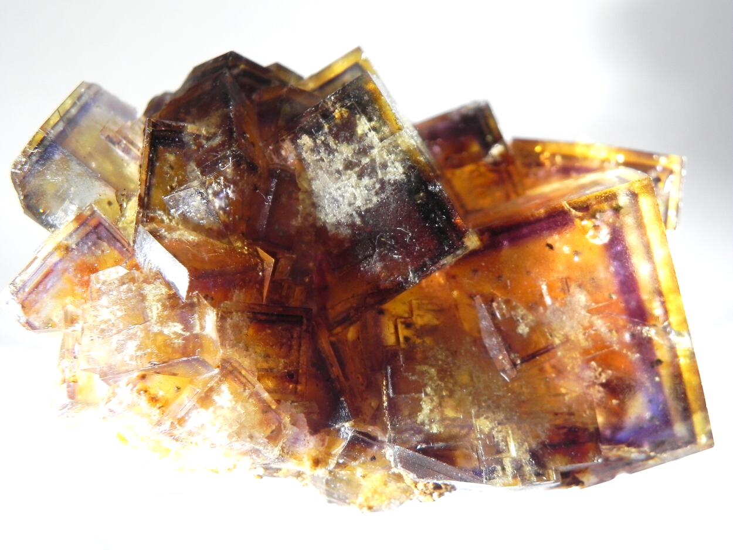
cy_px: 275
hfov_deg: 41.2
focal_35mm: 46
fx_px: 974
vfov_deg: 31.5
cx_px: 366
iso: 160
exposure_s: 1/40.7
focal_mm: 8.2
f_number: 3.2
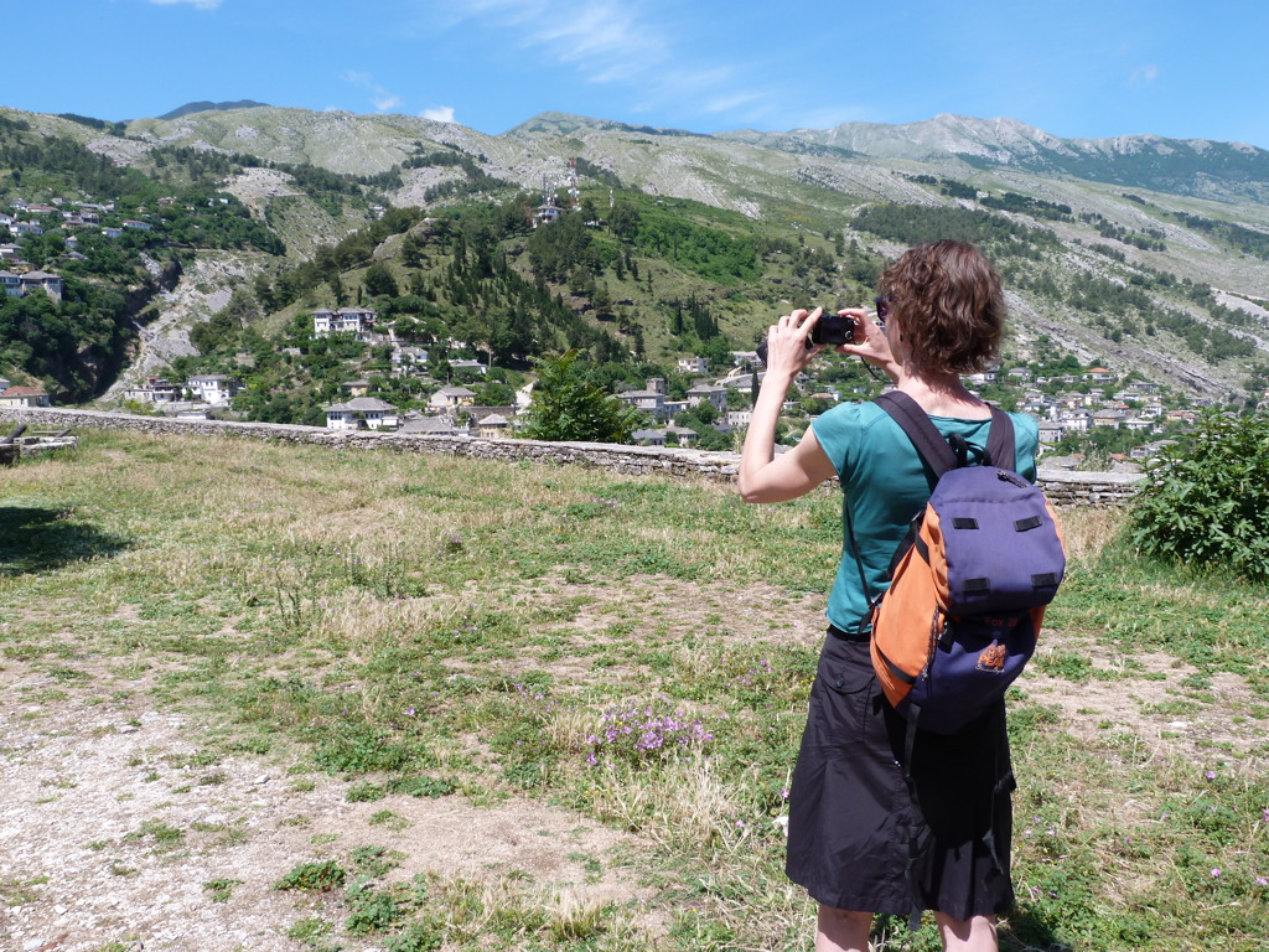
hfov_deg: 61.7
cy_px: 476
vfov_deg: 48.2
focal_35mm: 29
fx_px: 1063
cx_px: 634
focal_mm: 5.2
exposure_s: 1/250
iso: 80
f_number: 5.6
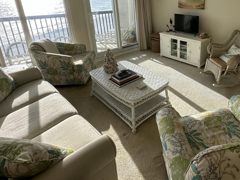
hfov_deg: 66.9
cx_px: 181
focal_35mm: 24
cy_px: 48
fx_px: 166
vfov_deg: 54.5
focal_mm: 2.22
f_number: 2.2
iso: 40
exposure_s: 1/556
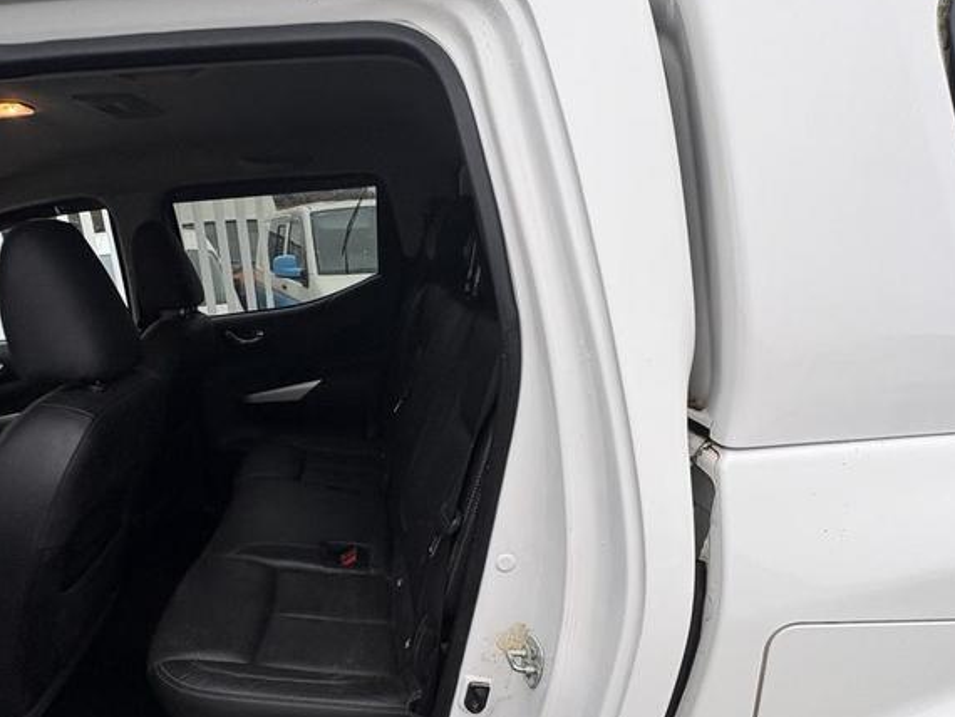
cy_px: 487
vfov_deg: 59.5
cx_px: 360
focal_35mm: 22
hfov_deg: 75.1
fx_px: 607
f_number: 2.2
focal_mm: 2.22
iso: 80
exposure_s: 1/99
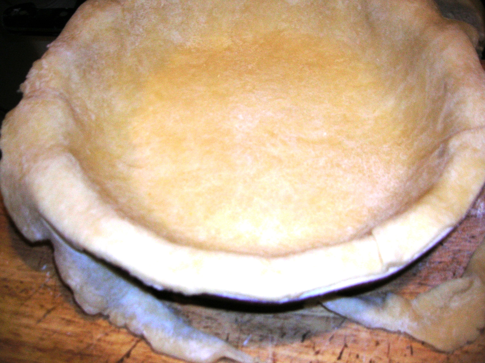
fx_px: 476
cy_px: 182
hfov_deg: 54.0
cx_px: 242
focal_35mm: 34
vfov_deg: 41.7
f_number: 2.9
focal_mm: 5.7
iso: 50
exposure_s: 1/60.1
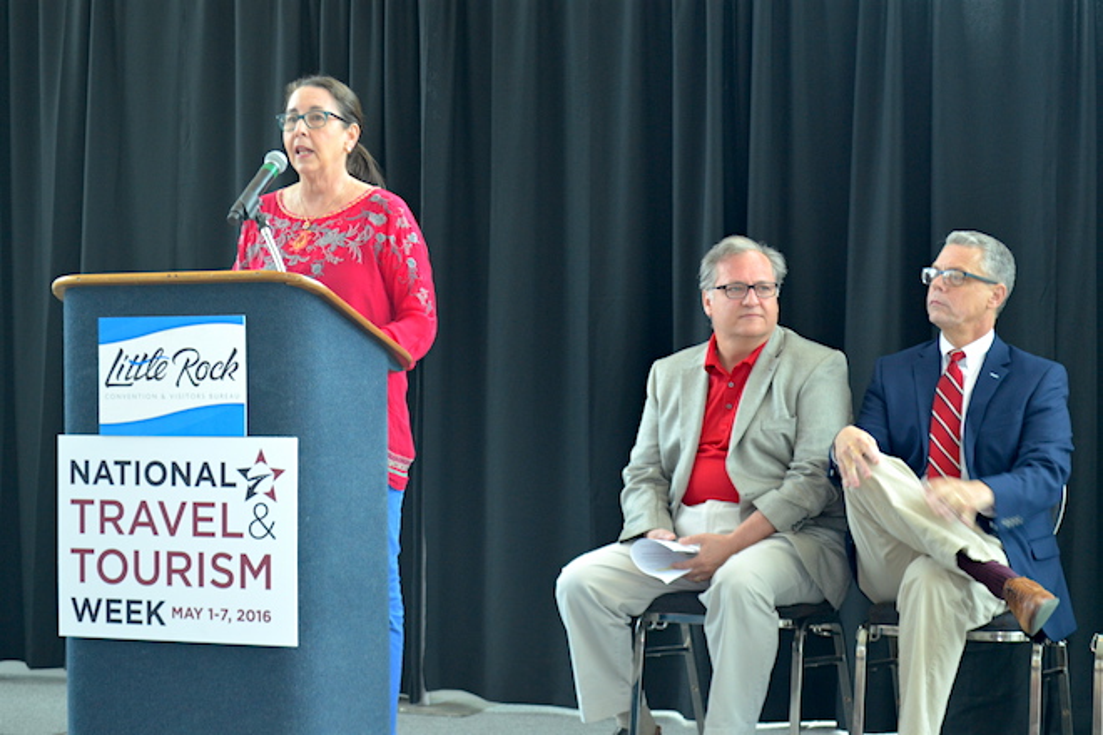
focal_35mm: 82
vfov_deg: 16.6
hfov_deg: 24.6
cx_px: 552
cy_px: 368
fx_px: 2528
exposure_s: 1/60
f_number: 5.6
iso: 720
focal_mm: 55
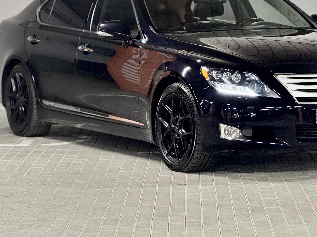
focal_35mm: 177
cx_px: 206
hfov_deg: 11.2
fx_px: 1621
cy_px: 79
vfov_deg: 8.4
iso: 500
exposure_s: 1/50
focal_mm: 15.66
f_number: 2.8
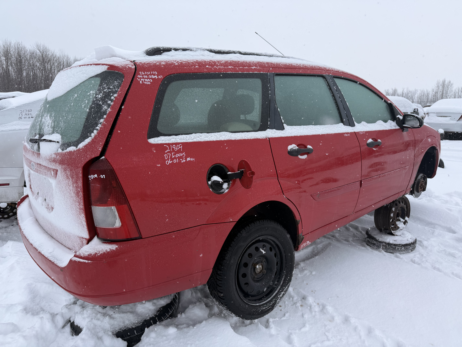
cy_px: 174
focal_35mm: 24
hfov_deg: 71.6
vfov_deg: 56.8
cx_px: 231
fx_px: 320
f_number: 1.78
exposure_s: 1/226
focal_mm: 6.76
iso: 64
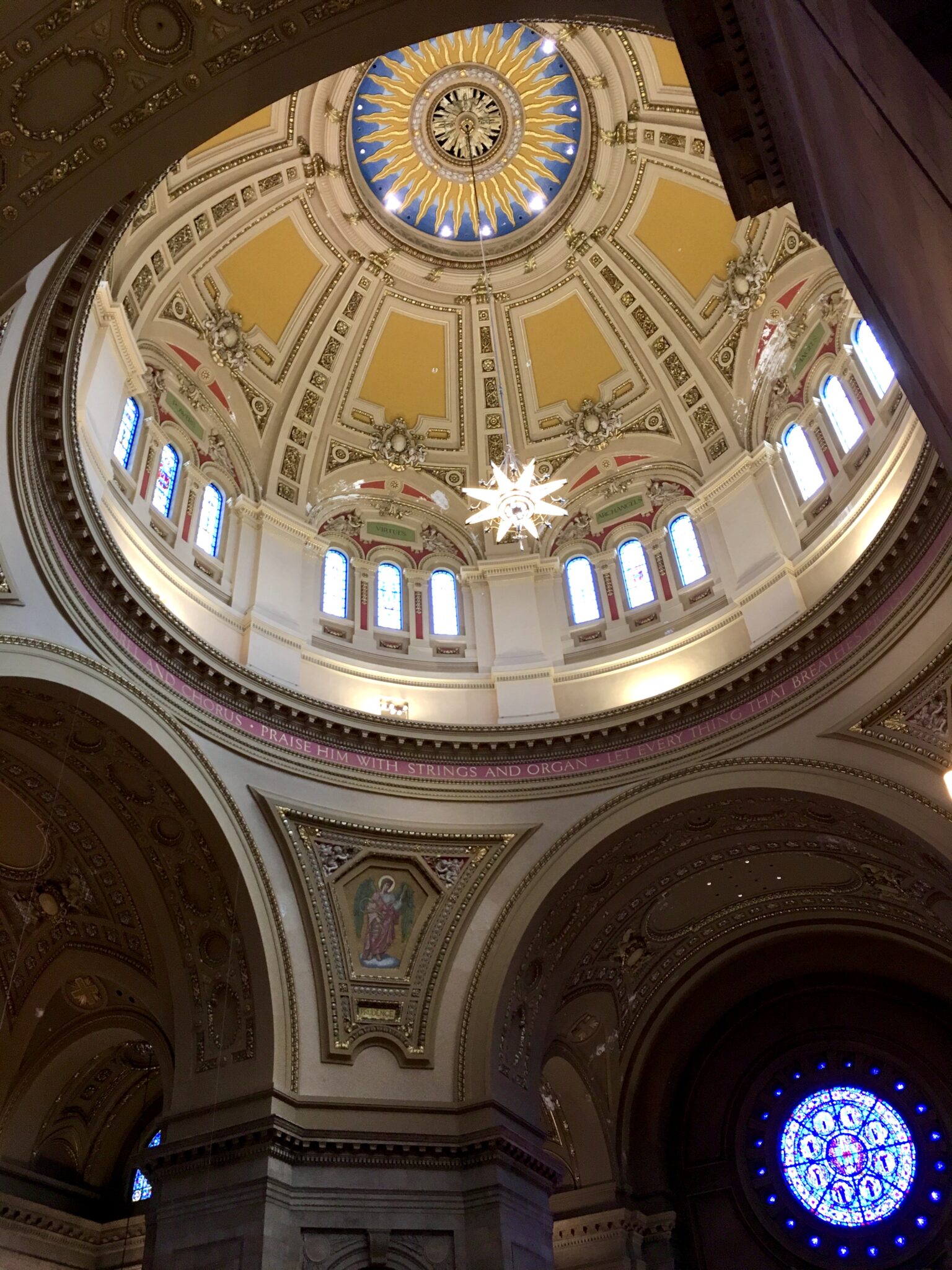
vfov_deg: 61.7
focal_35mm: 29
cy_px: 635
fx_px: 1063
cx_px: 476
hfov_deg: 48.2
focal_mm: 4.15
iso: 100
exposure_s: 1/30
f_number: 2.2
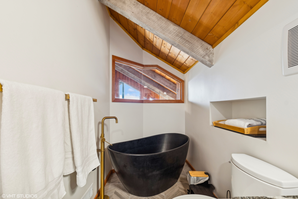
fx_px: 124
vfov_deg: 77.3
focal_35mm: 15
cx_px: 149
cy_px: 100
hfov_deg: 100.4
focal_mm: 10
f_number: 6.3
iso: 100
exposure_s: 1/2
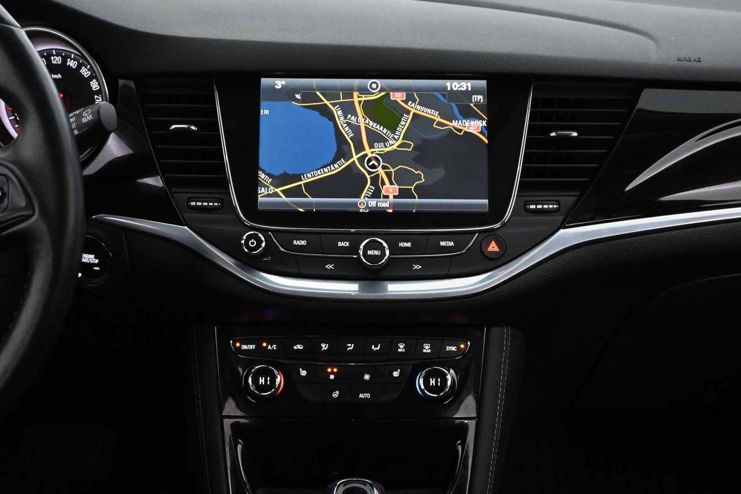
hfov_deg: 40.5
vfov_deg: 27.7
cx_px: 370
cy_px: 247
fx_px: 1003
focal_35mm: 49
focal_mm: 32.5
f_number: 5
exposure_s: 1/50
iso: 9000
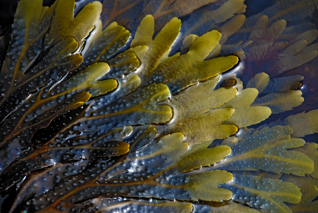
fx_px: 1791
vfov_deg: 6.8
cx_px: 159
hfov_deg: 10.1
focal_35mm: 202
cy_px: 106
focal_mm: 135
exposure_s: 1/160
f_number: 5.6
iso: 200
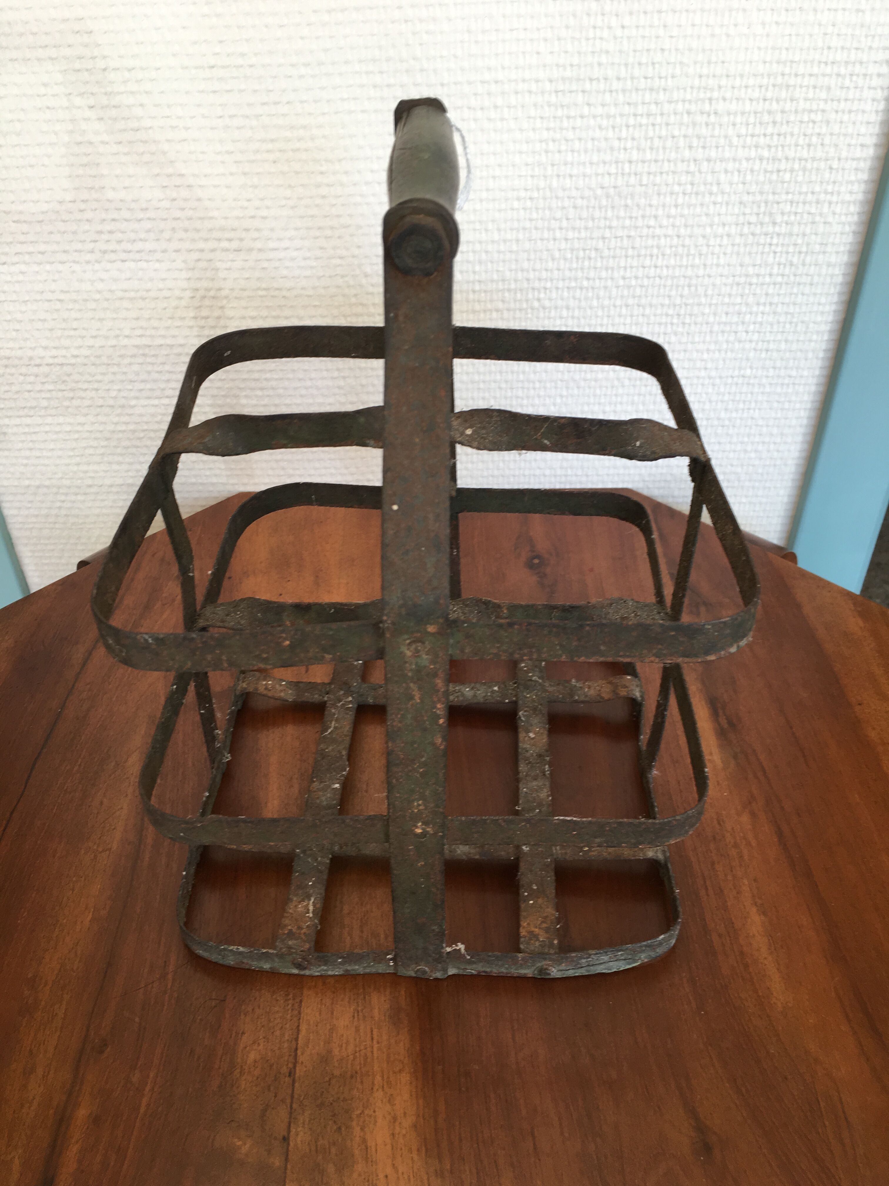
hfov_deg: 48.2
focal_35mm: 29
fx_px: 993
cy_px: 593
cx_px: 444
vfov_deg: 61.7
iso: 32
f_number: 2.2
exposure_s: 1/50
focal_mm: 4.15
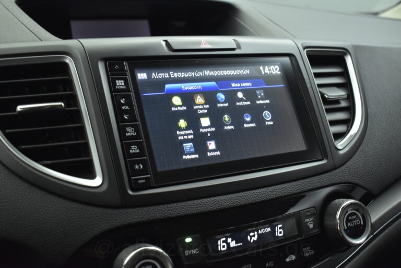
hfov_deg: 46.4
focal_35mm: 42
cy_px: 134
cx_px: 200
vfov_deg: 31.9
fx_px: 468
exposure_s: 1/60
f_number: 4.2
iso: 1600
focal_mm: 28
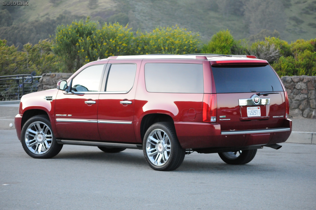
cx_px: 158
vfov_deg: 10.6
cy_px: 105
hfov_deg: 15.9
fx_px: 1131
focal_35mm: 129
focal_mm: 86
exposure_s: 1/640
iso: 2000
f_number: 5
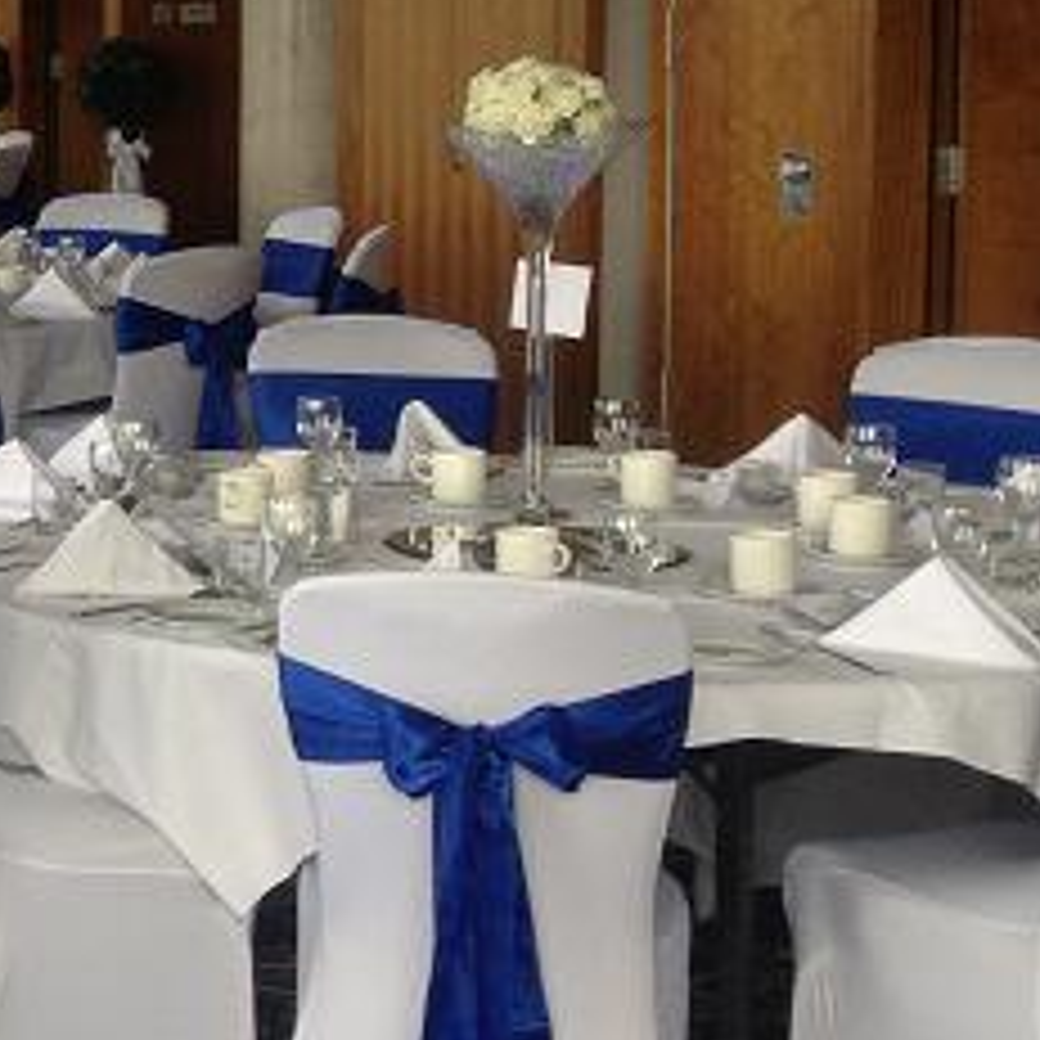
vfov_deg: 16.8
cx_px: -711
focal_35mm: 103
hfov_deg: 15.1
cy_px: 189
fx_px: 3501
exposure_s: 1/120
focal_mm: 4.13
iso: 64
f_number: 2.4
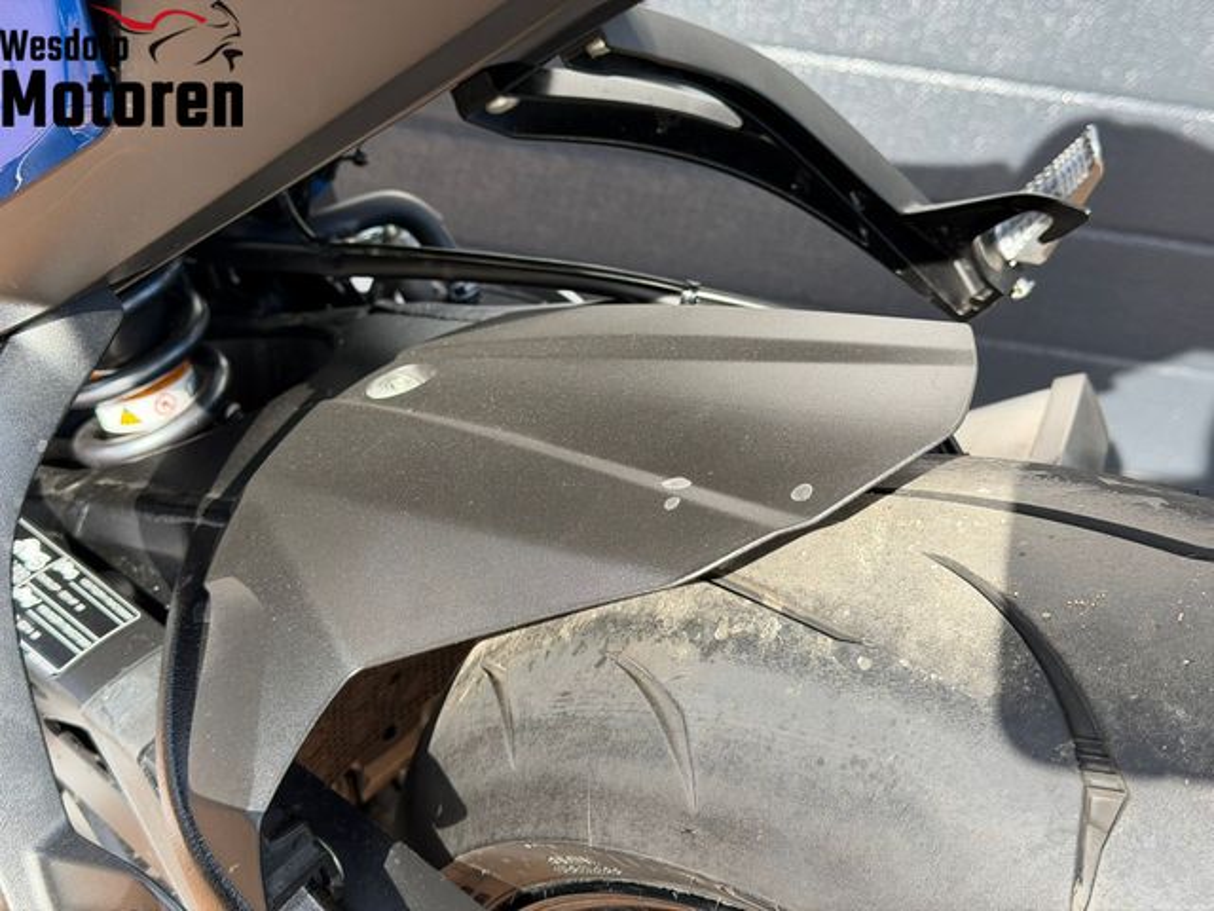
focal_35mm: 48
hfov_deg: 39.7
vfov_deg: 30.3
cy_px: 456
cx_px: 607
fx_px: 1683
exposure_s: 1/663
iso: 64
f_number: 1.78
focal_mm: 6.76
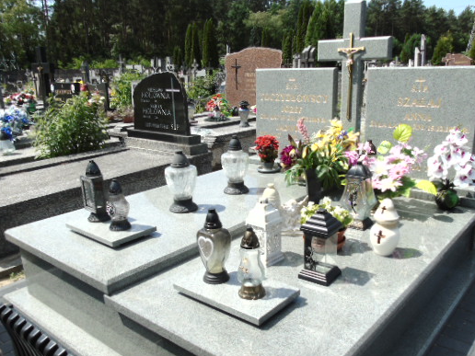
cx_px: 257
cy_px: 207
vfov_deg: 45.3
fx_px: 425
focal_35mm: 31
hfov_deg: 58.3
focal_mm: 4.4
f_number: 3.4
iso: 80
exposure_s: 1/1000
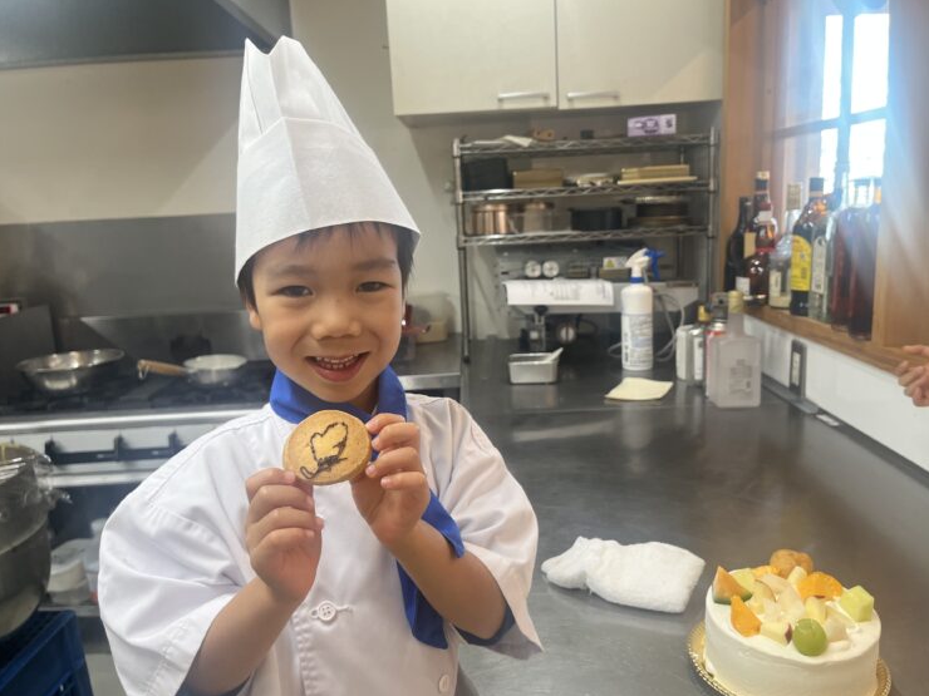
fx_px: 725
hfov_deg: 65.3
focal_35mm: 27
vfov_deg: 51.3
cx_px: 459
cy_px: 357
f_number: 1.6
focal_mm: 5.1
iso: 125
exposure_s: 1/120
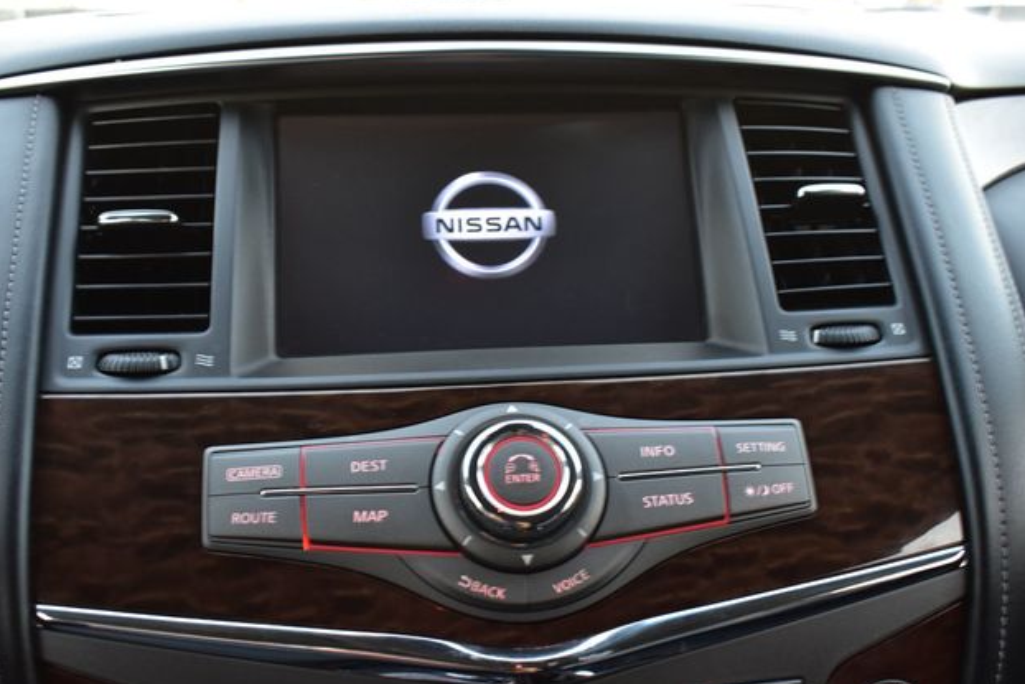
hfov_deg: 51.9
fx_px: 1054
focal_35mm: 37
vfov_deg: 36.0
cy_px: 344
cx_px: 511
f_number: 6.3
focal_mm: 24
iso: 900
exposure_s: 1/15
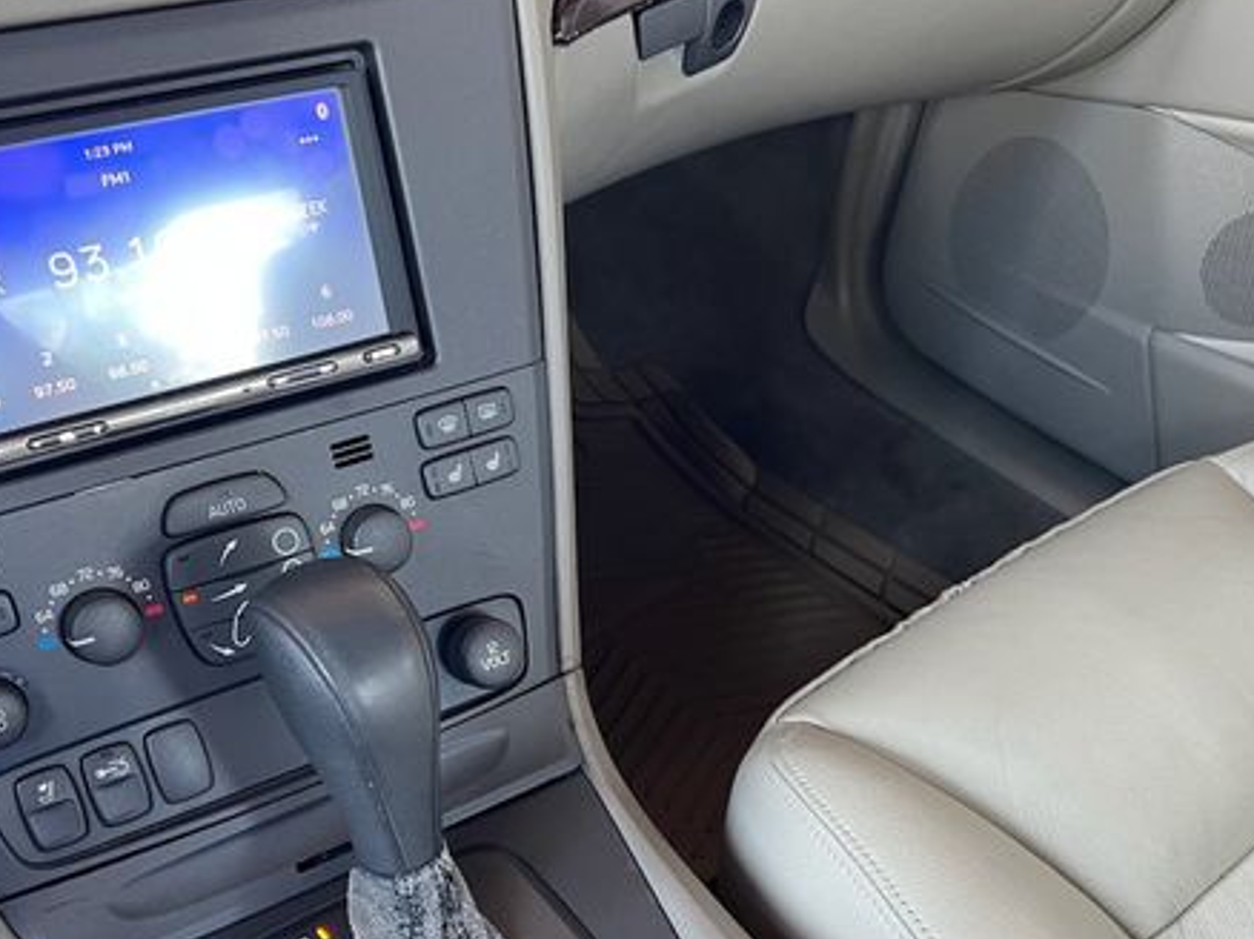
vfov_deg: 37.2
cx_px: 578
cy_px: 650
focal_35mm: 38
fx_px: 1376
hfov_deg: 49.0
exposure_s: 1/60
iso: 125
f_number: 1.5
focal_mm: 5.7
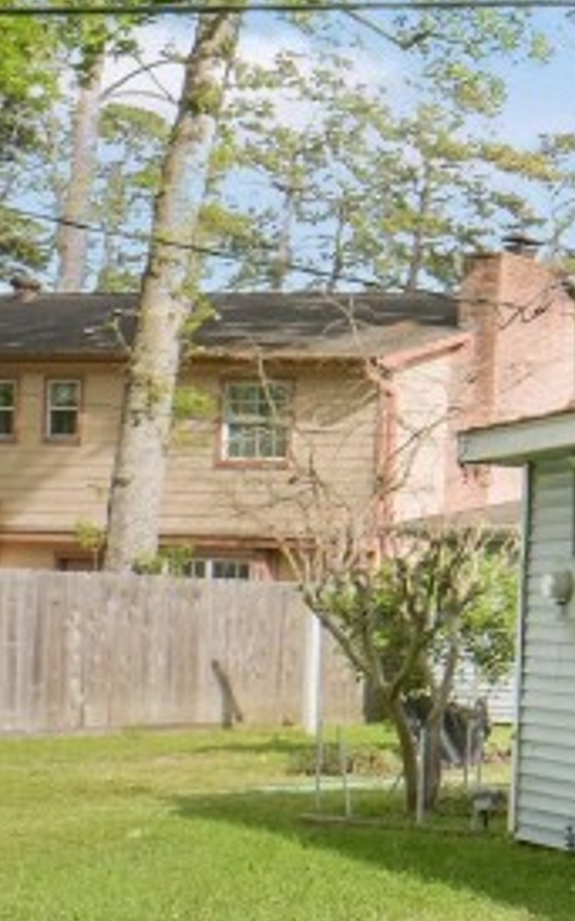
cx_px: 1611
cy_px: 709
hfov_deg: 12.4
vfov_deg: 33.2
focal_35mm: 60
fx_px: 1506
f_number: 11
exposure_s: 1/400
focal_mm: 14
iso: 500
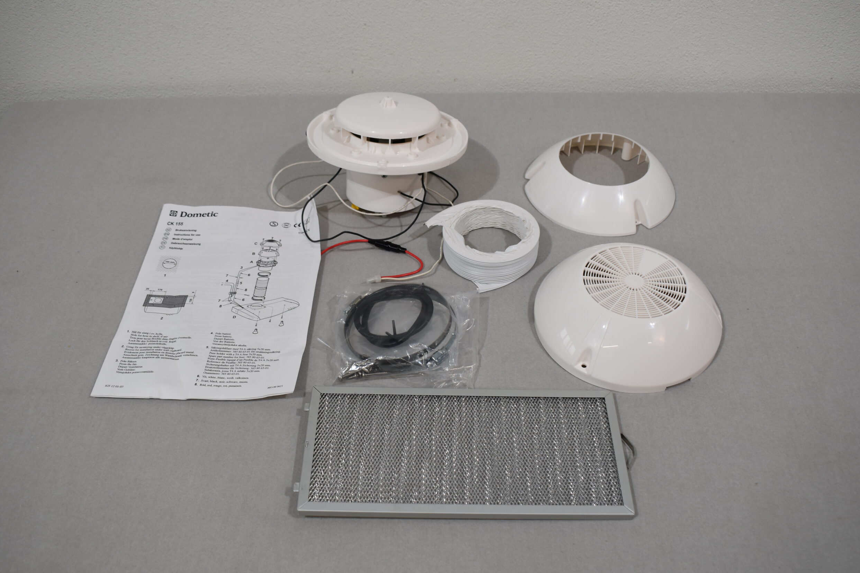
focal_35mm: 34
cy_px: 293
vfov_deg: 38.9
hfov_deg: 55.8
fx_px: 812
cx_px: 429
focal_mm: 22
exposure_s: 1/125
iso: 320
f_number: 5.6
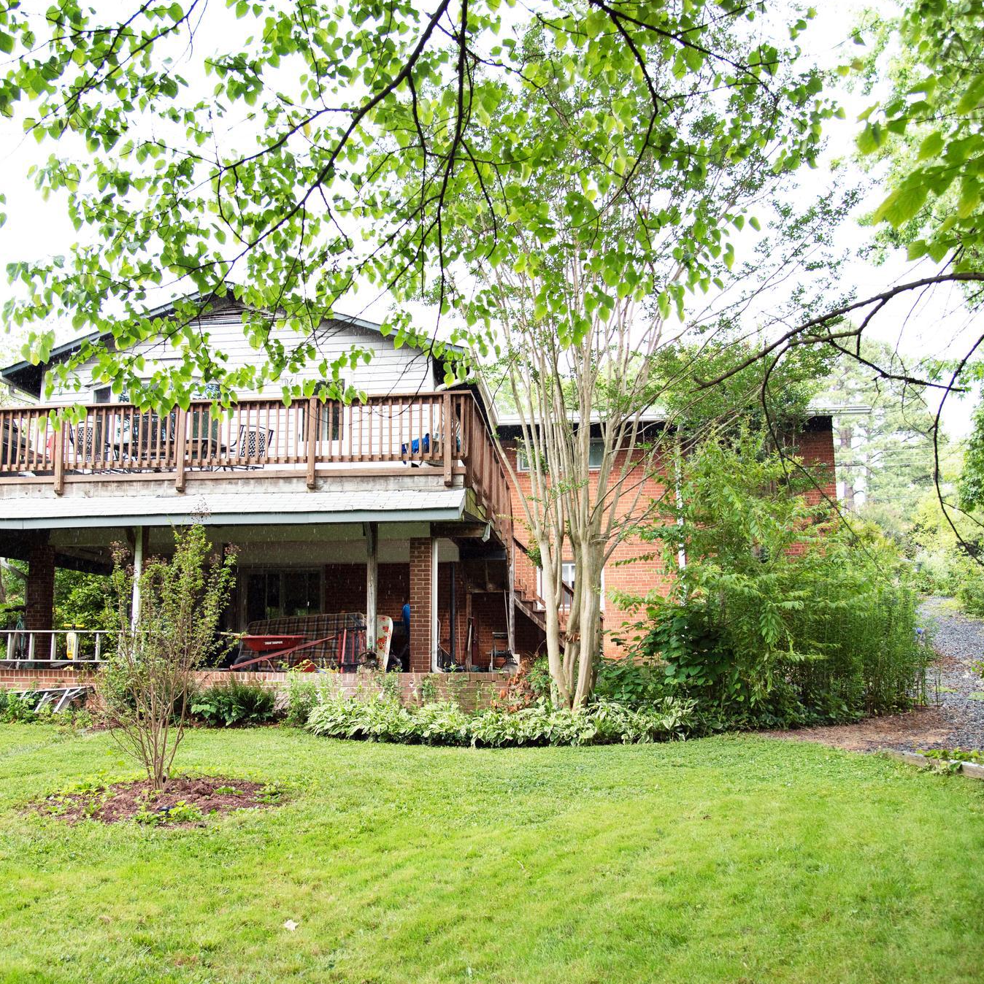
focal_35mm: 31
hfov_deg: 52.3
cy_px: 495
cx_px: 420
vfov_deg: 52.5
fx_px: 997
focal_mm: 24
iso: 100
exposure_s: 1/320
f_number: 4
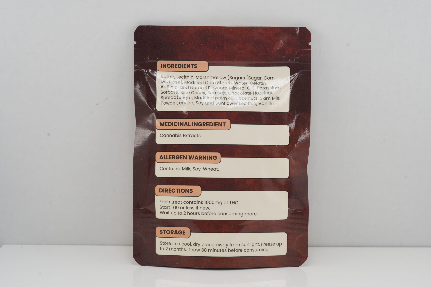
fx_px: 838
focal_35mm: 70
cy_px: 144
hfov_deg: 28.8
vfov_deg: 19.5
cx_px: 216
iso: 100
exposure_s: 1/40
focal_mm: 70
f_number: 10
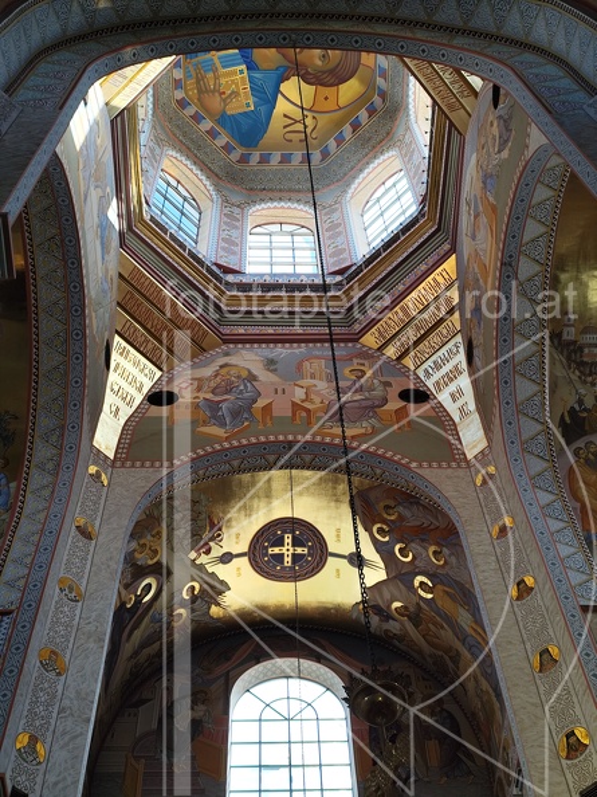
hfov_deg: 31.5
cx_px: 298
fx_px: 1059
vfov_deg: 41.3
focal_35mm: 46
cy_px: 398
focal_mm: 6.19
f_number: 1.65
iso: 50
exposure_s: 1/231
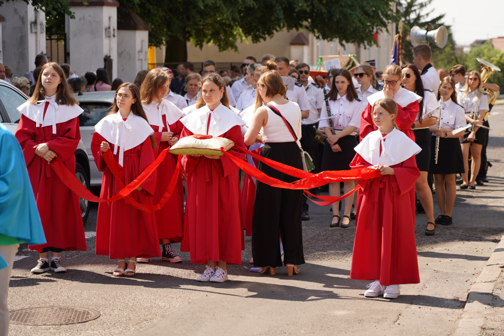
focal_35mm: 105
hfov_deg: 19.5
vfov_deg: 13.0
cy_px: 168
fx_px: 1470
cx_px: 252
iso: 100
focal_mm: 105
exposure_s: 1/400
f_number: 4
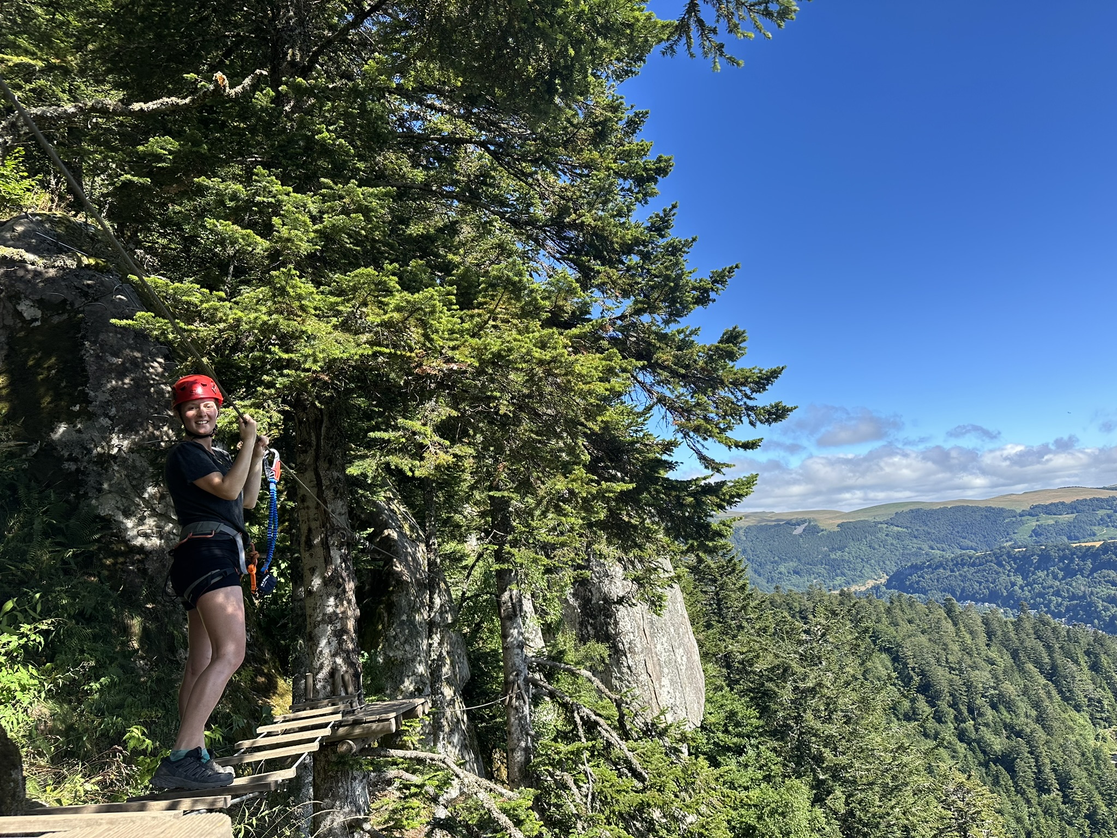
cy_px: 419
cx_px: 558
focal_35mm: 24
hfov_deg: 71.6
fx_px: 774
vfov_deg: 56.8
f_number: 1.78
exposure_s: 1/1845
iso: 80
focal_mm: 6.86
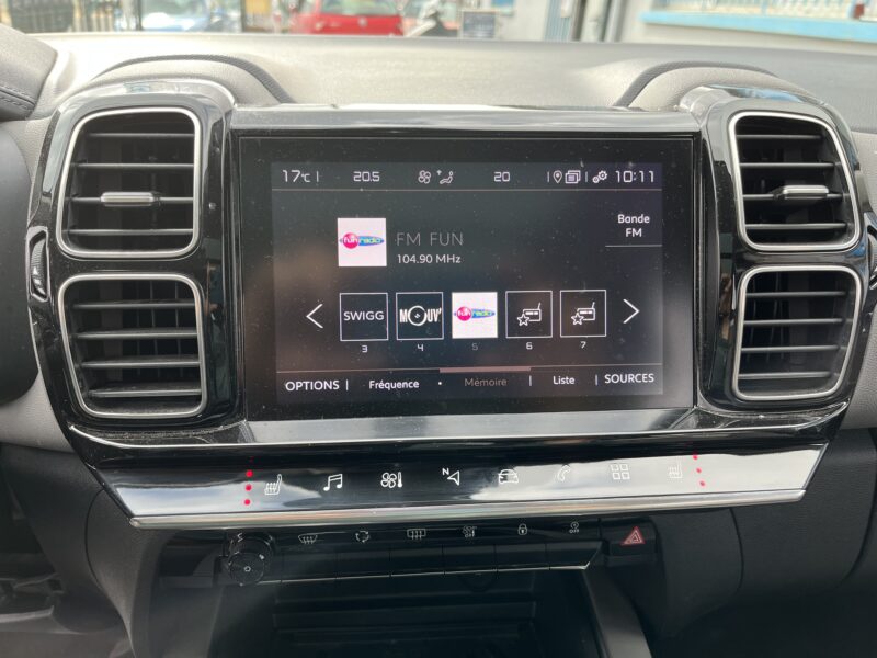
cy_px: 329
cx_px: 438
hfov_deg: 67.3
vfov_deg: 53.1
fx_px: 659
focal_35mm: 26
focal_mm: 5.1
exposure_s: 1/167
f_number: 1.6
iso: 64
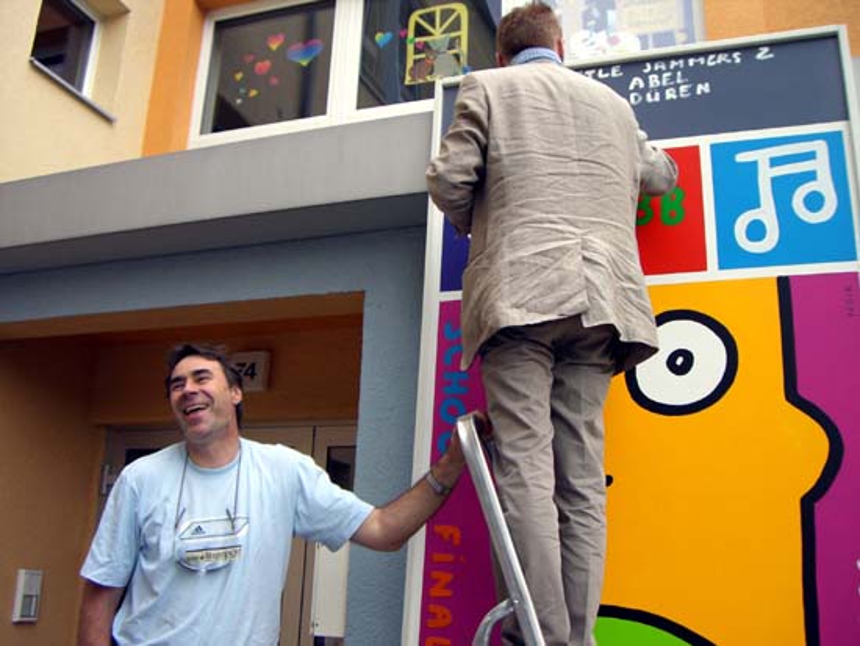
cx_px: 430
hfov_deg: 49.0
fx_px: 944
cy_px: 323
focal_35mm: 38
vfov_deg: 37.7
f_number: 2.7
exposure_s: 1/200
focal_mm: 6.2
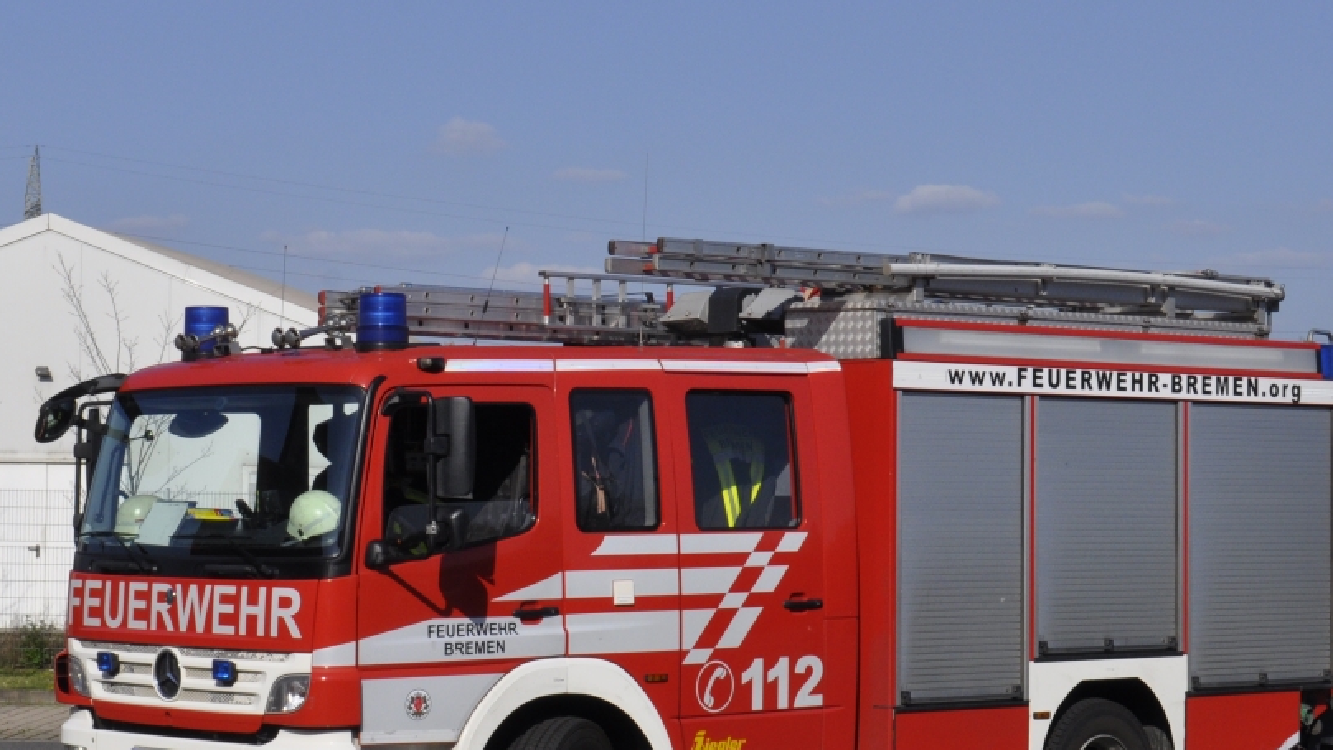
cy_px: 452
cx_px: 721
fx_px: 1980
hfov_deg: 37.2
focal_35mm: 56
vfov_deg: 21.4
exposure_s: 1/800
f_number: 14
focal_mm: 32
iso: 500
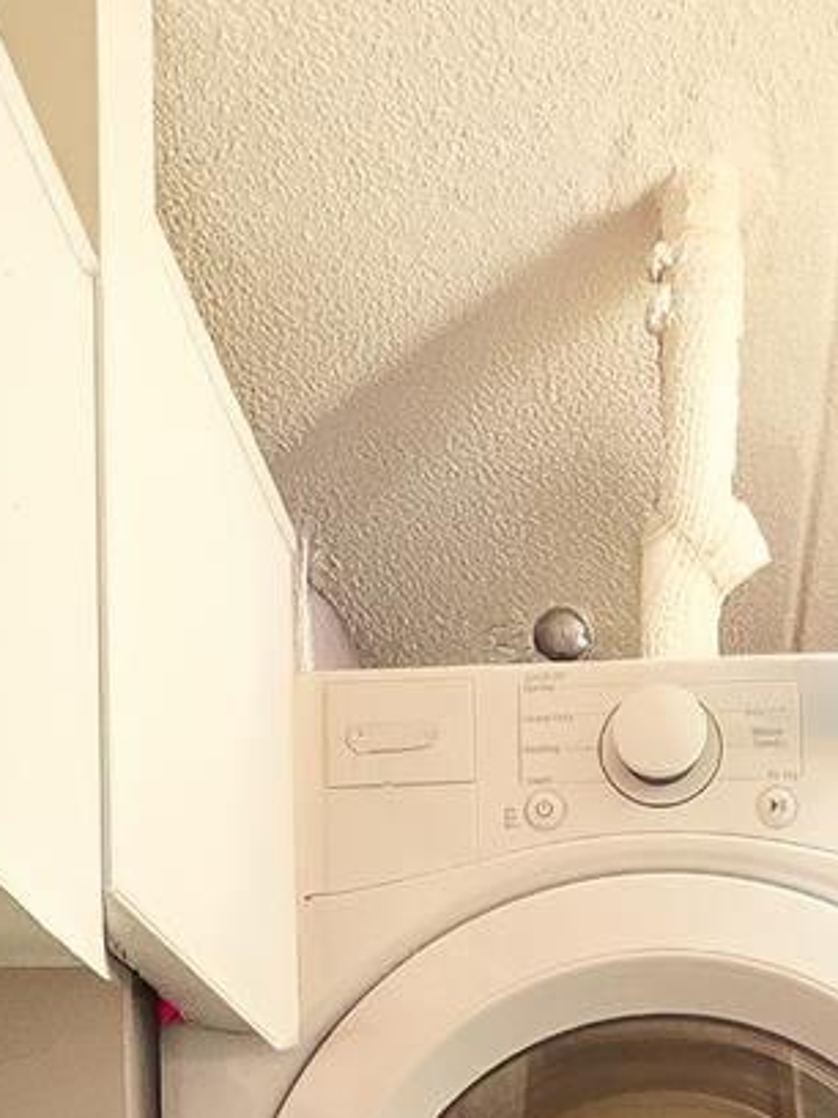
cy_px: 1702
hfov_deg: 29.2
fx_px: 1582
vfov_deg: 26.8
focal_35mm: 49
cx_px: 622
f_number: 2.2
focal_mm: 2.2
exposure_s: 1/60
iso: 160
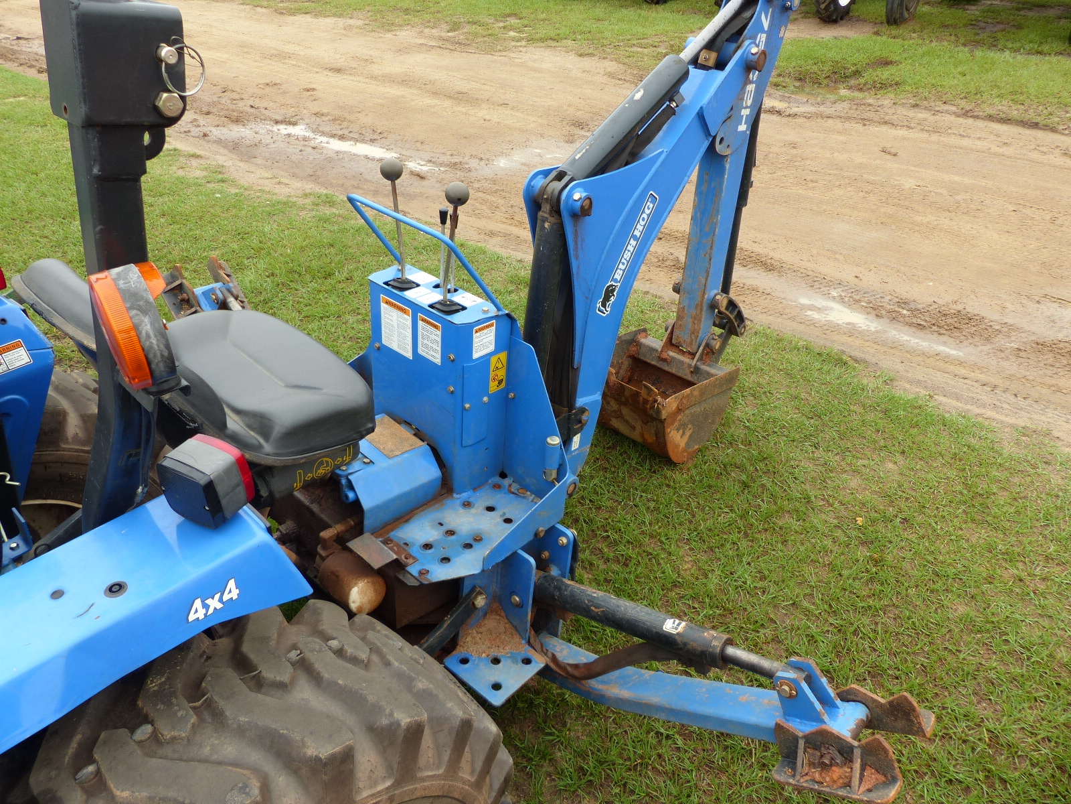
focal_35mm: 25
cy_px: 402
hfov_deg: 69.4
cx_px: 536
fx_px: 773
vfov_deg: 54.9
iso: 100
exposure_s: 1/100
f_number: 3.2
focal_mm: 4.5
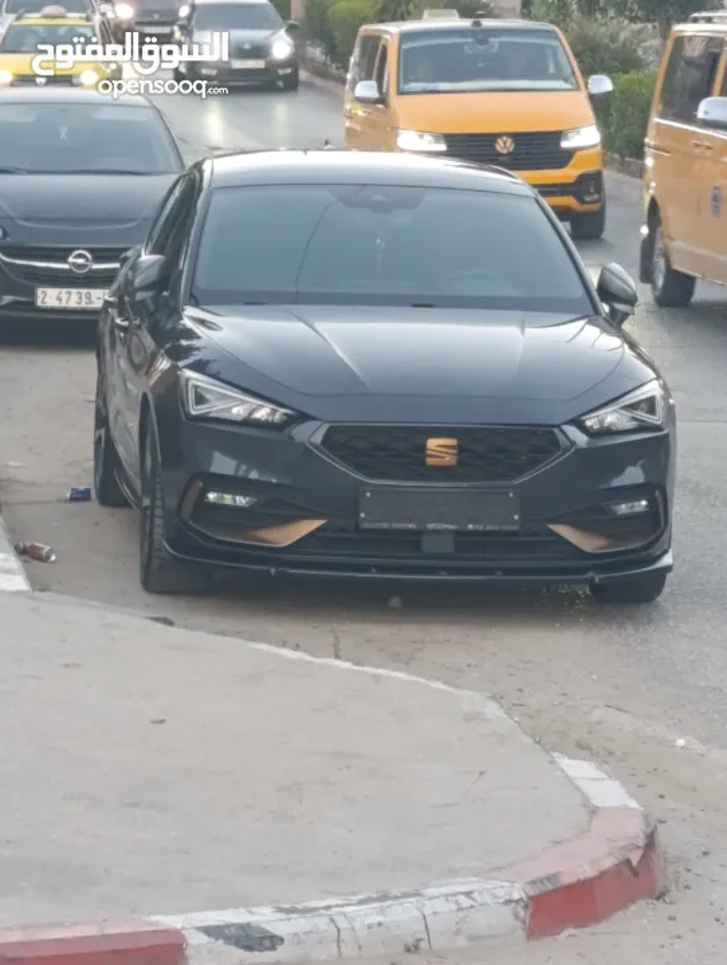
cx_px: 364
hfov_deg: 59.0
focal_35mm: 23
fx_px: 643
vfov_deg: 73.9
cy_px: 482
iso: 400
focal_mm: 6.14
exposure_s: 1/100
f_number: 1.6
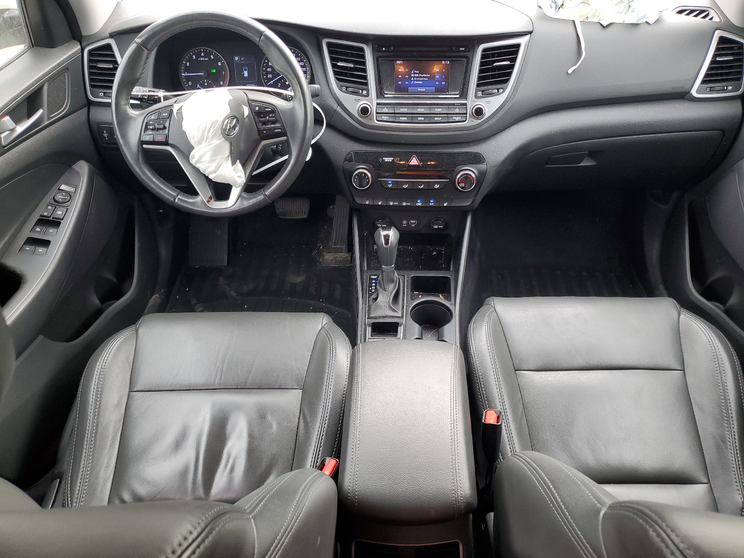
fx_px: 559
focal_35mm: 26
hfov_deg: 67.3
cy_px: 279
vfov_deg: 53.1
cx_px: 372
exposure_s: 1/120
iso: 62
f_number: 1.5
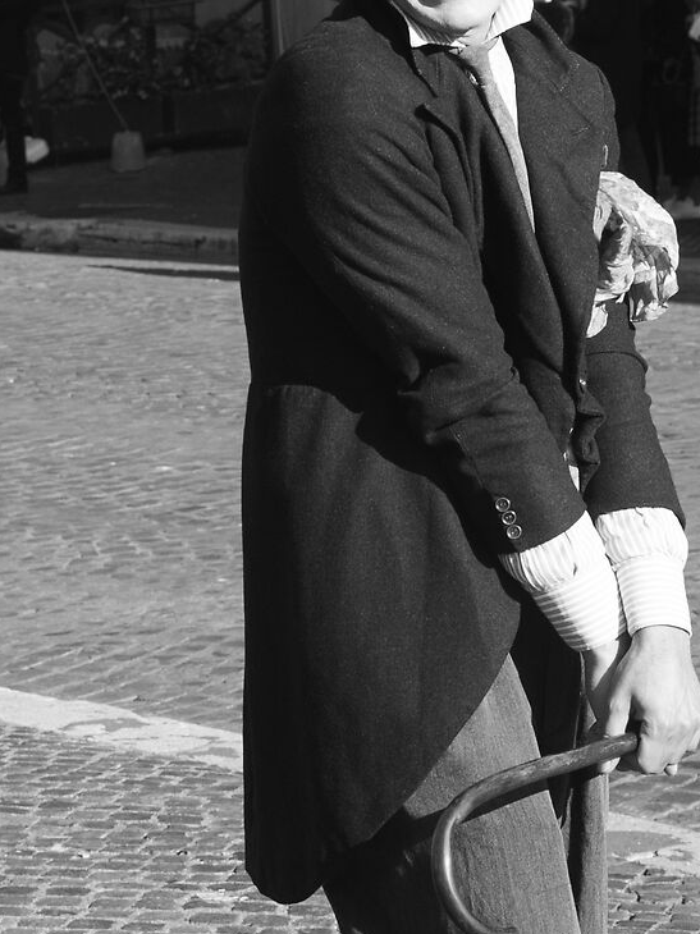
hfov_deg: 9.4
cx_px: 394
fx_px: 4263
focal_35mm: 158
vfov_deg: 12.5
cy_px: 551
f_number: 9
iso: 400
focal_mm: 50
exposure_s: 1/320
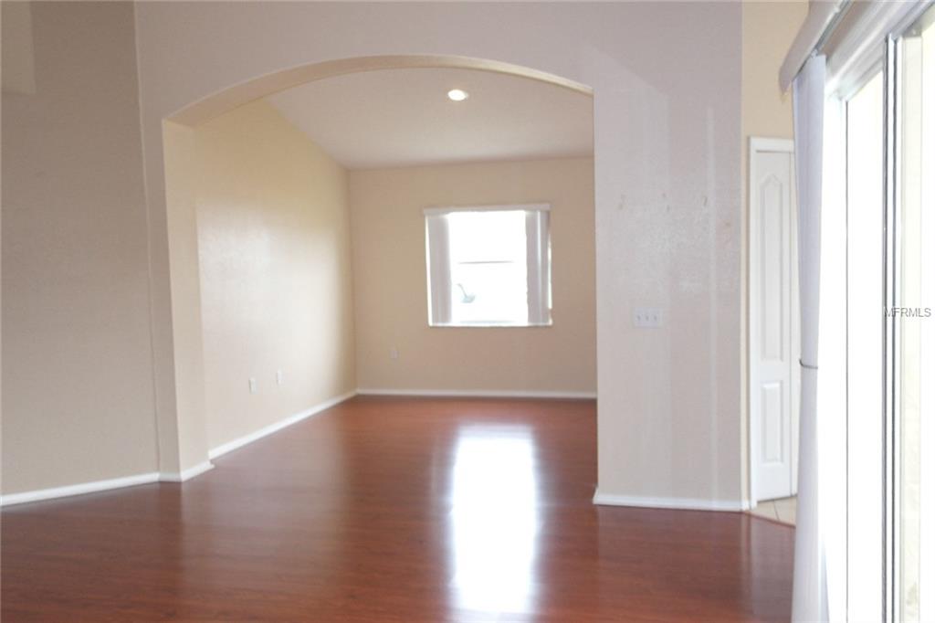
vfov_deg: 43.6
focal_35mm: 30
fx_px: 779
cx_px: 468
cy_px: 312
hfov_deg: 61.9
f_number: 3.5
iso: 400
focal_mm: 20
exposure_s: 1/40
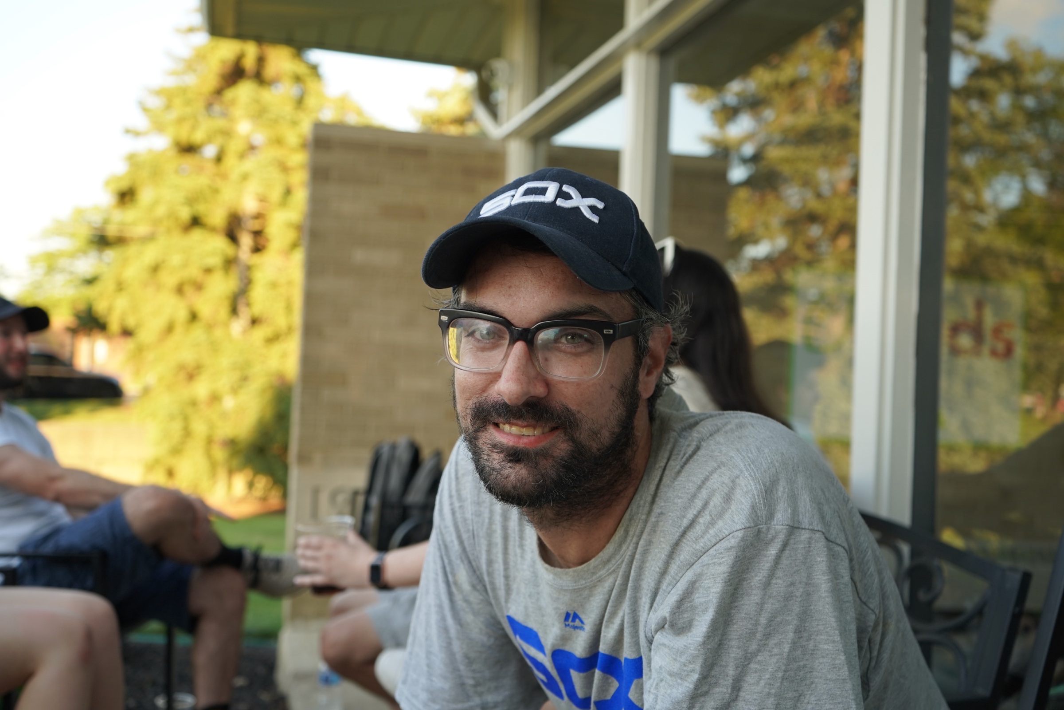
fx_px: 1212
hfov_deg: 47.4
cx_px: 532
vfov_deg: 32.6
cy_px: 355
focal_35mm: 41
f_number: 4.5
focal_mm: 41
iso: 200
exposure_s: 1/160
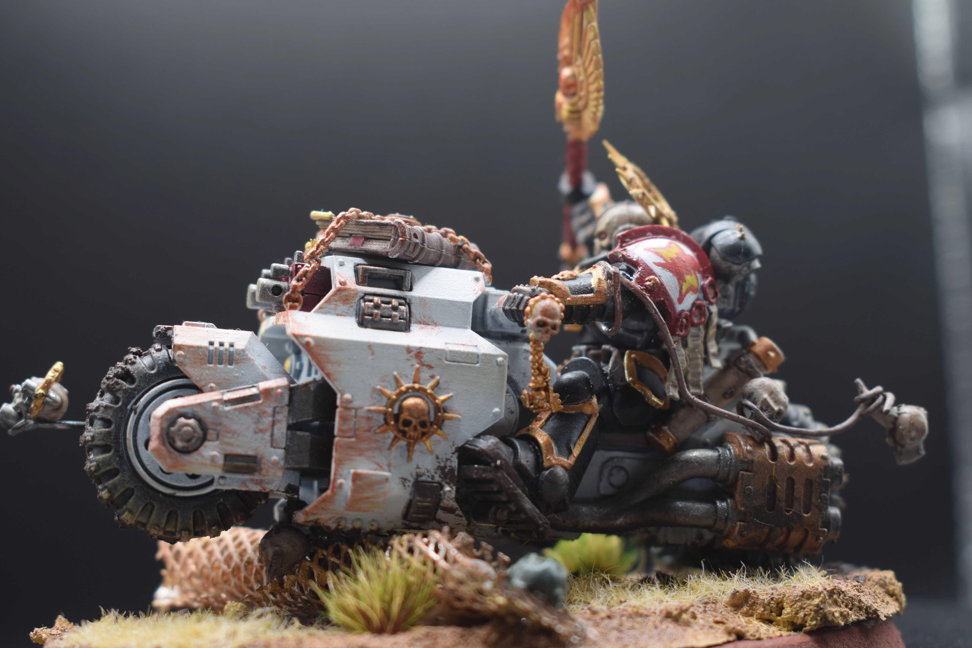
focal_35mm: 63
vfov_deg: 21.6
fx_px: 1701
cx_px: 486
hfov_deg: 31.9
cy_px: 324
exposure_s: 1/20
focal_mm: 42
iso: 100
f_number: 6.3
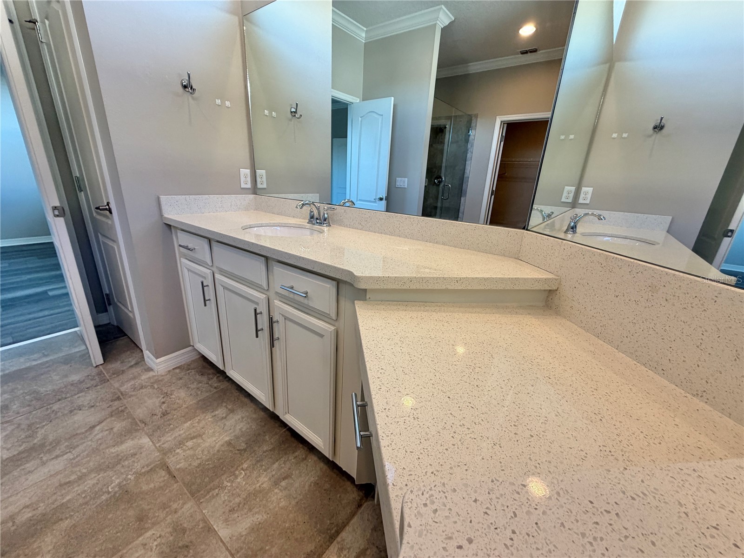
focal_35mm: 14
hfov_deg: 102.1
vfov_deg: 85.7
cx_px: 372
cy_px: 279
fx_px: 301
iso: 200
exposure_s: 1/120
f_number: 2.2
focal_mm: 2.22
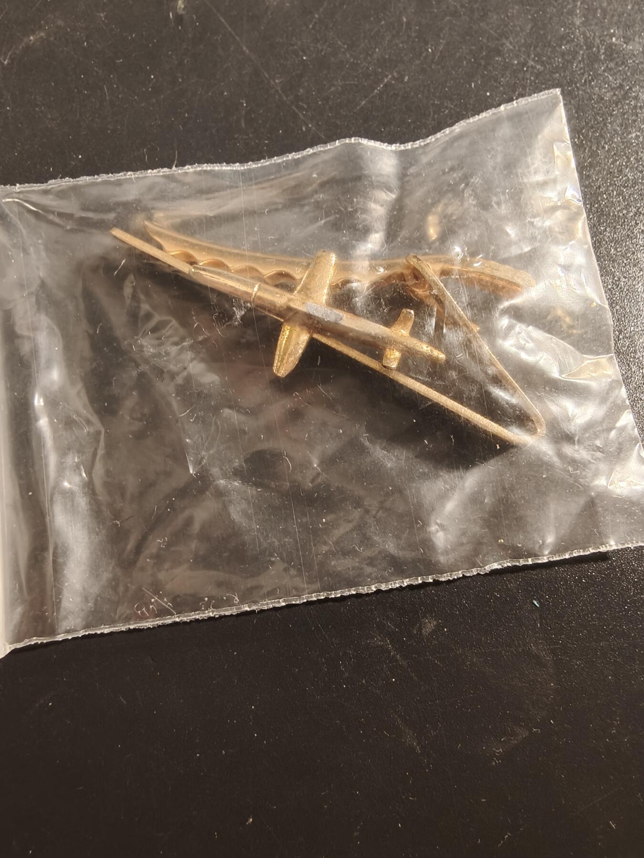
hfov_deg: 58.9
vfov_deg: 73.9
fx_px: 571
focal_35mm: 23
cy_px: 429
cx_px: 322
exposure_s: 1/50
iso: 250
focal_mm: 2.32
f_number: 2
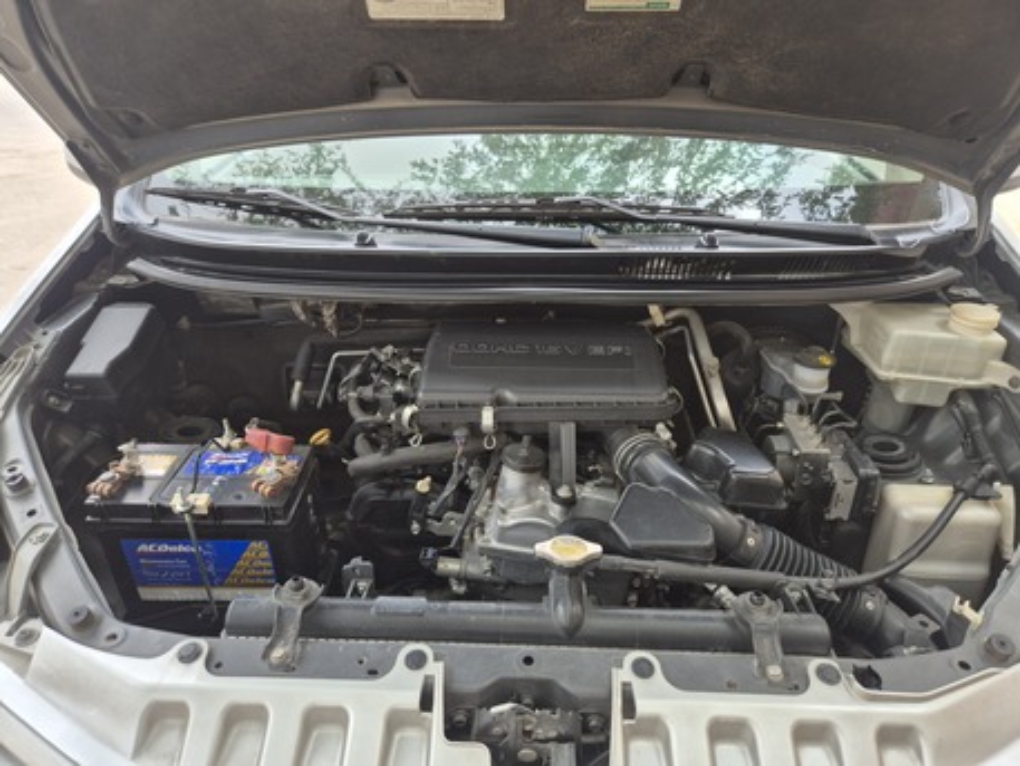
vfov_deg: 58.9
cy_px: 383
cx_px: 510
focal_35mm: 23
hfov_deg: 73.9
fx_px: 678
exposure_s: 1/180
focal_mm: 5.4
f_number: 1.8
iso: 50
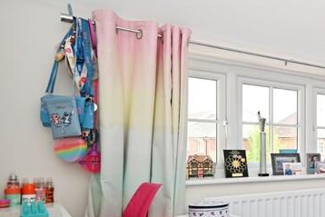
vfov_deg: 33.0
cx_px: 461
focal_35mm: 40
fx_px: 361
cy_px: 152
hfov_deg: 31.3
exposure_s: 1/60
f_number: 4
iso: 100
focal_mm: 14
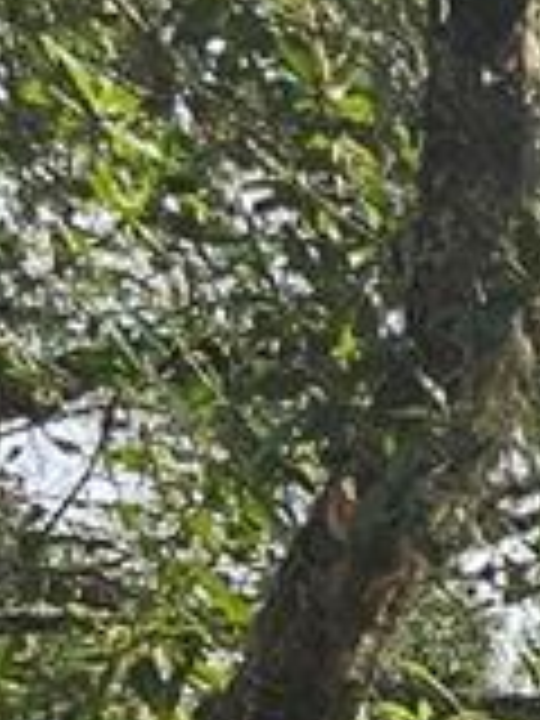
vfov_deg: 9.3
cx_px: 1804
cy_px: 2124
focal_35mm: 172
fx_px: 3578
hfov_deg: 7.3
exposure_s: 1/180
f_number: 1.7
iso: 12
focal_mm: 6.3
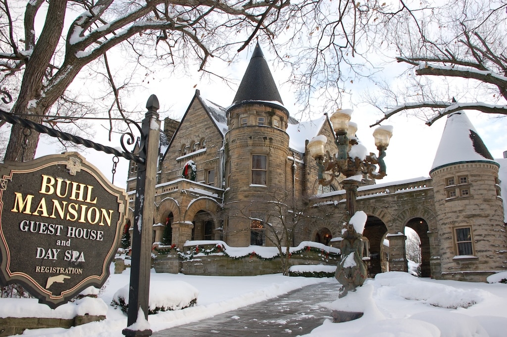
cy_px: 168
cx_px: 254
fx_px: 422
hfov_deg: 62.0
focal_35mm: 30
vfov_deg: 43.5
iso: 200
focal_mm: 20
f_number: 6.3
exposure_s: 1/160
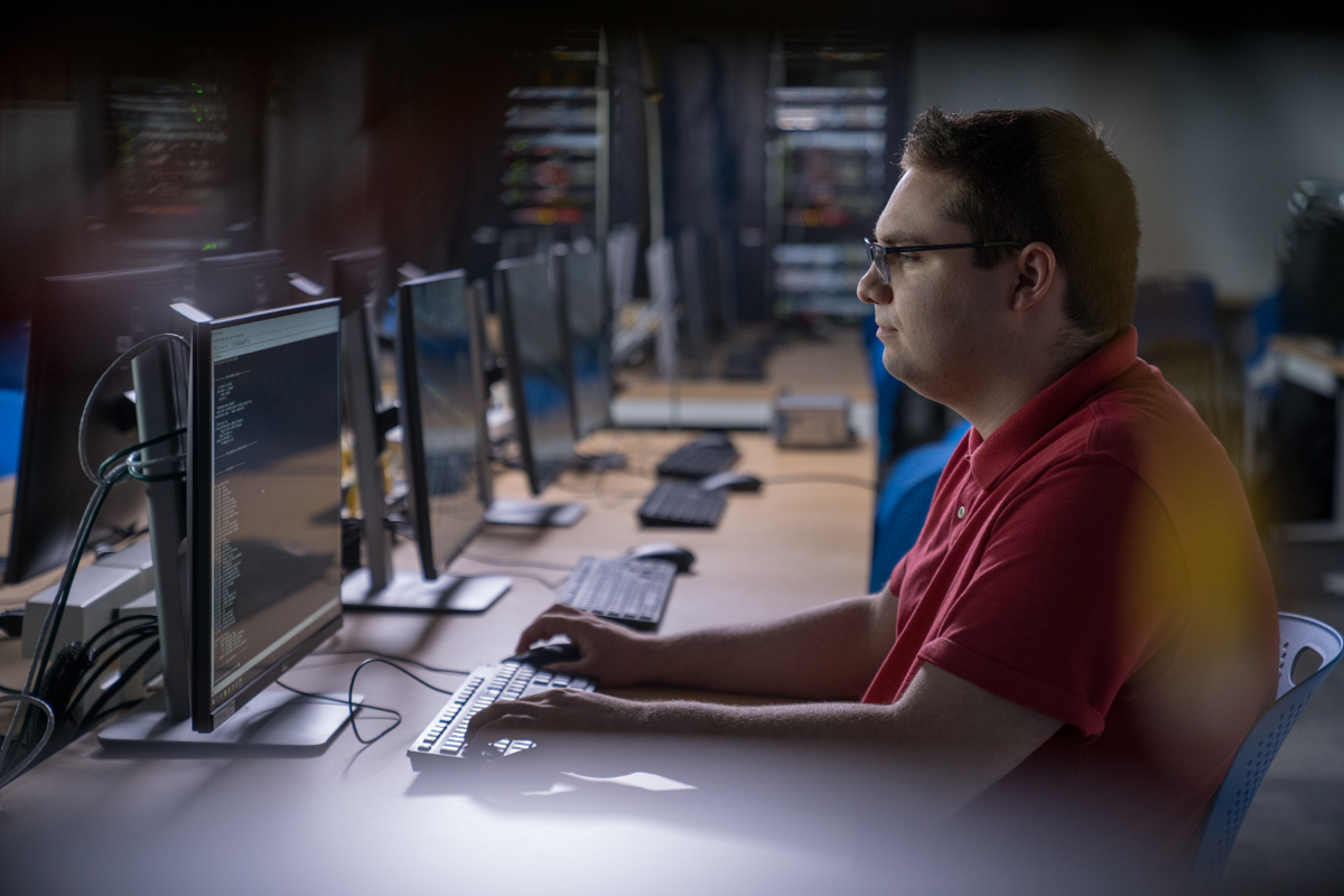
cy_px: 448
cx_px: 672
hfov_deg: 28.8
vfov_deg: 19.5
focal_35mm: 70
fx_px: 2613
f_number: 3.2
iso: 1600
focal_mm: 70
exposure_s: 1/100
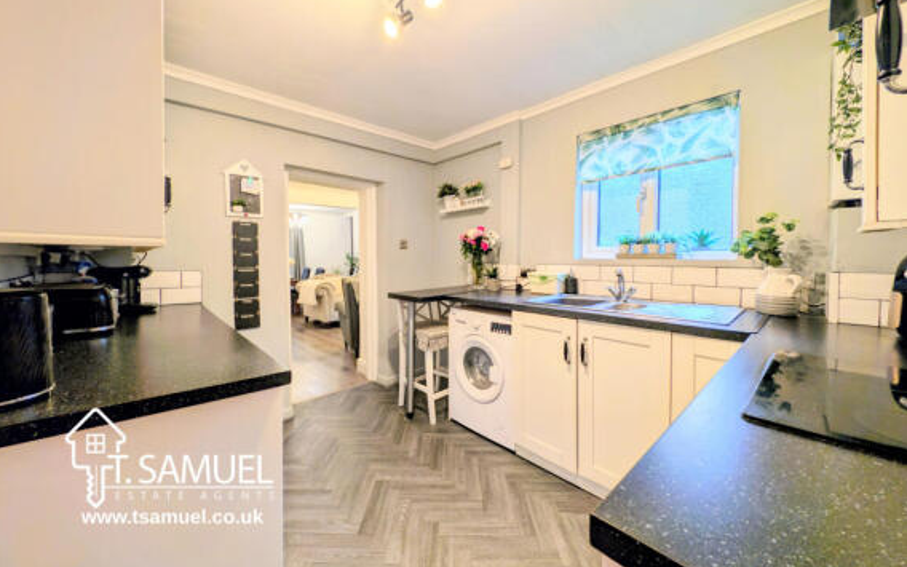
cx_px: 446
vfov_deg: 82.7
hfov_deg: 109.3
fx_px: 321
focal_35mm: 13
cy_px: 268
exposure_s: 1/16.7
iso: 44
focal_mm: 2.23
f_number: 1.95
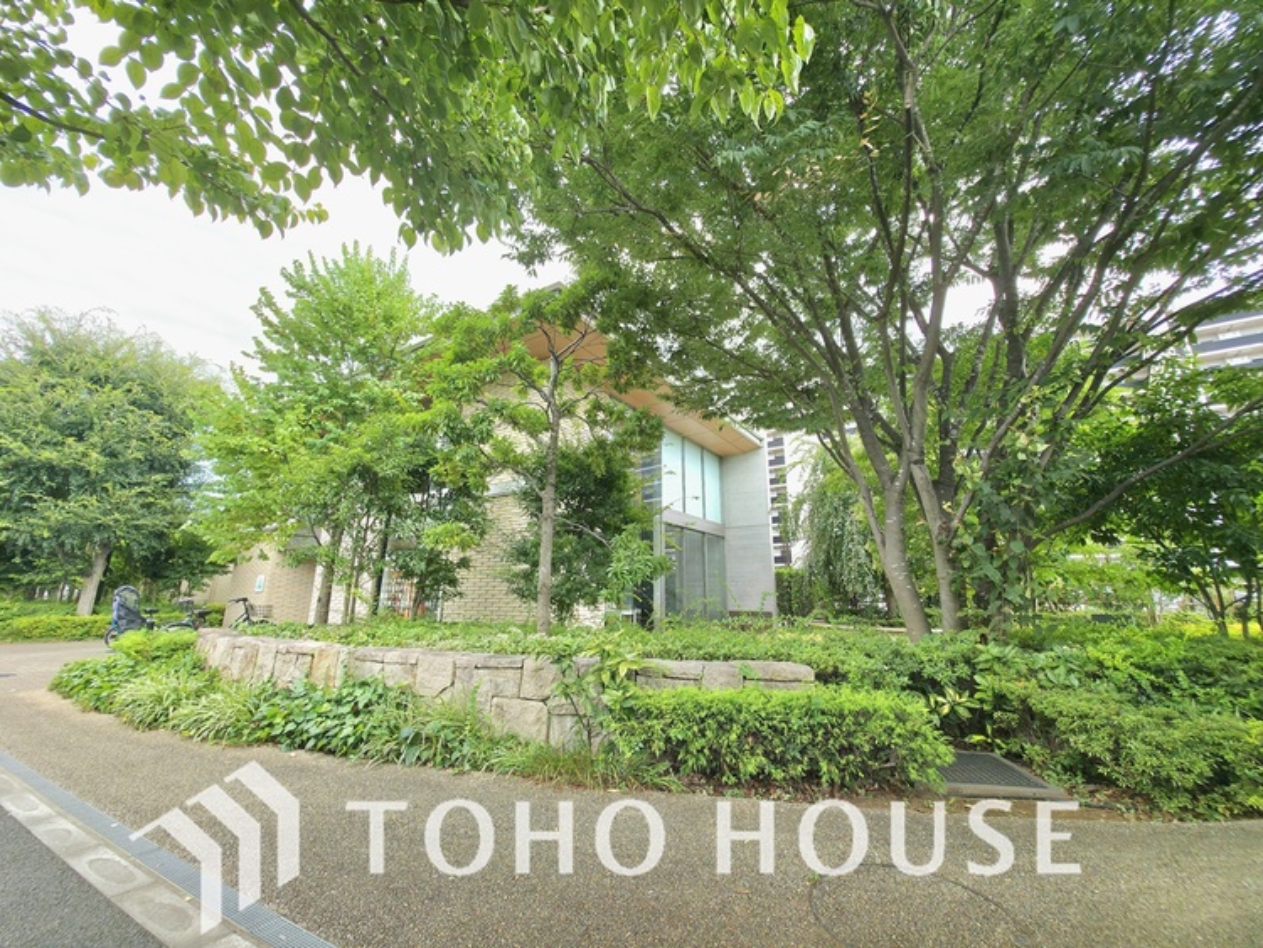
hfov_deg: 106.2
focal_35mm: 13
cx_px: 632
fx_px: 474
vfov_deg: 89.9
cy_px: 474
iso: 20
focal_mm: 2.2
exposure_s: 1/169
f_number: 1.9
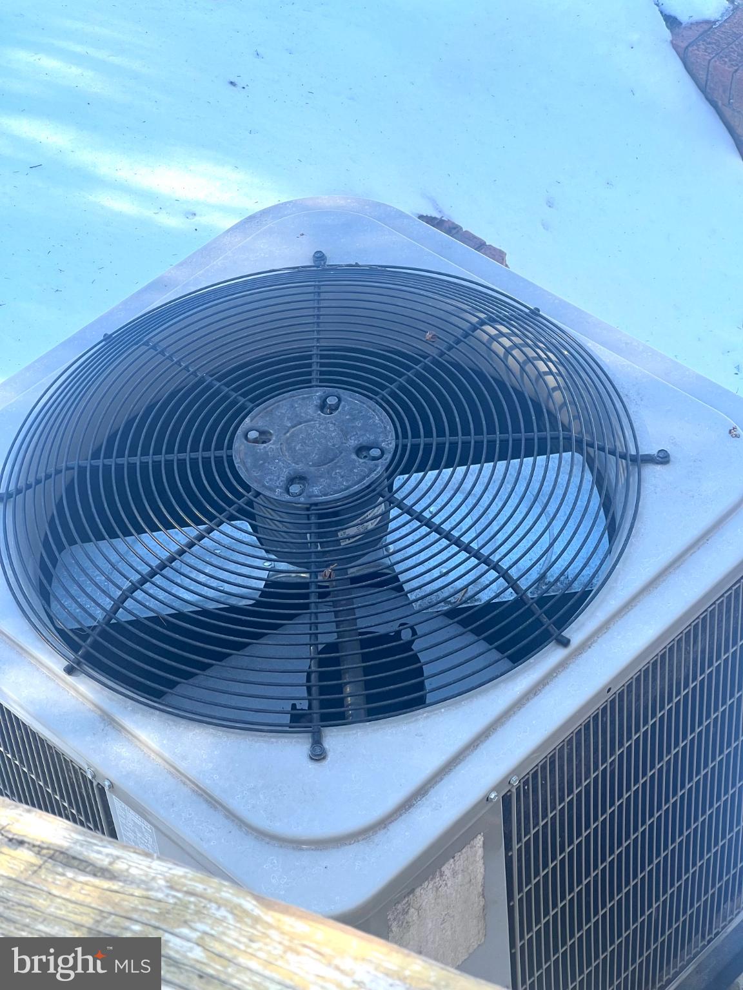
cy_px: 495
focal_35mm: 77
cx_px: 372
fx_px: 2204
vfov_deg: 25.3
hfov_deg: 19.1
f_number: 2.8
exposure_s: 1/135
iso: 32
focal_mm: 9
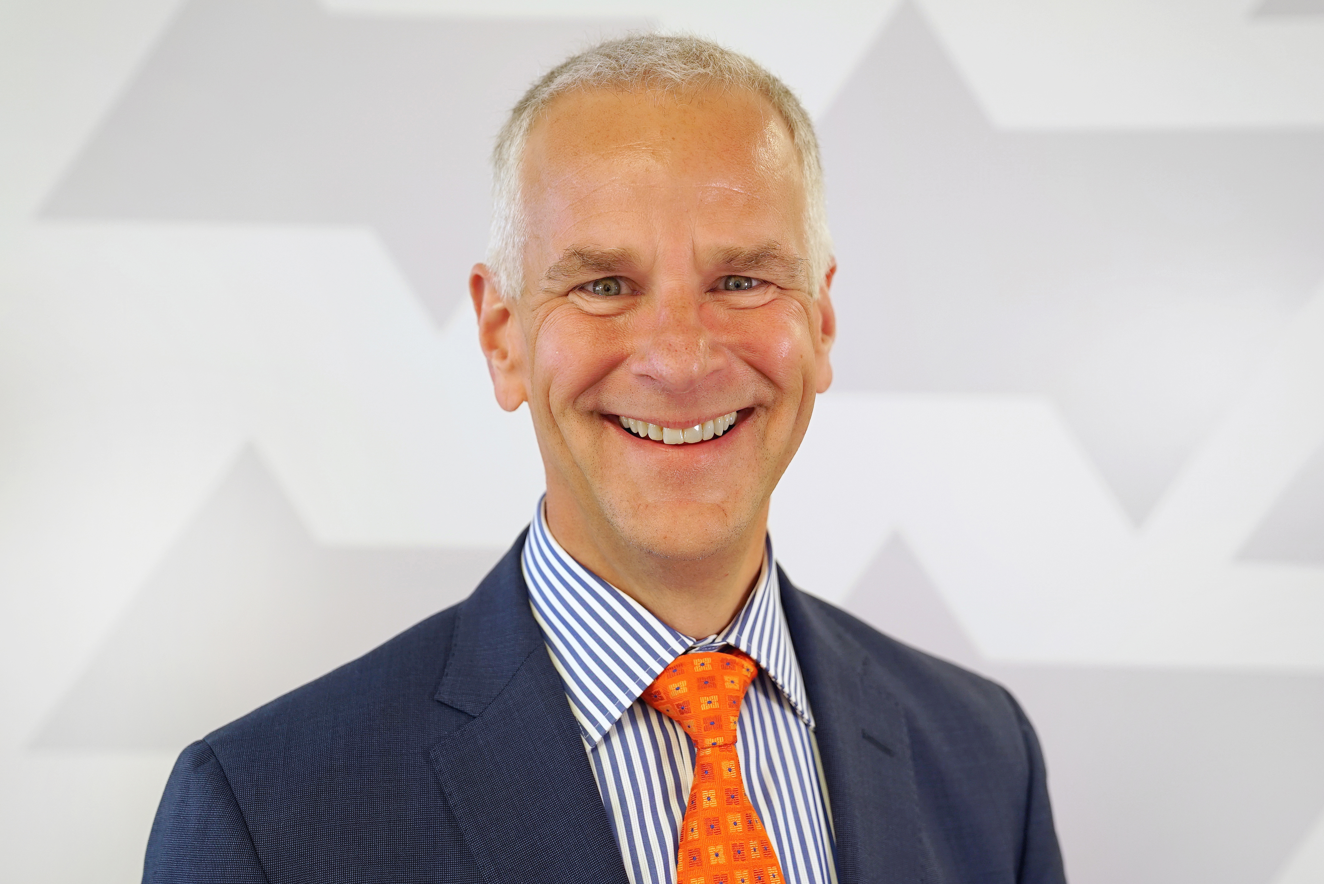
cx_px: 662
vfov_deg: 27.6
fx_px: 1803
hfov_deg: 40.3
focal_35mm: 49
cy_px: 442
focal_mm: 49
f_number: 3.2
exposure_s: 1/160
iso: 500
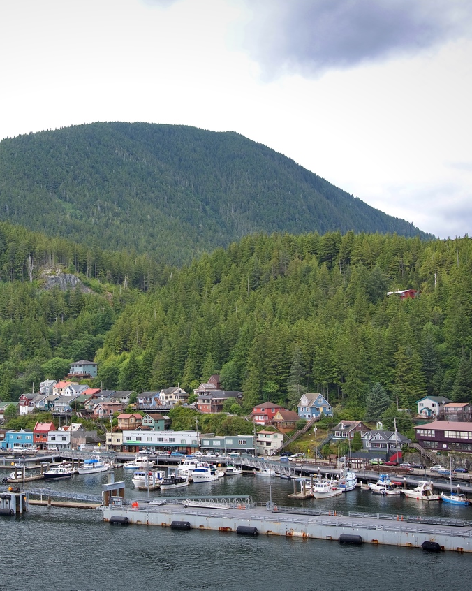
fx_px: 944
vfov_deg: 34.8
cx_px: 126
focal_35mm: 54
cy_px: 294
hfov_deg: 27.7
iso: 100
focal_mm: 38
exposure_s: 1/125
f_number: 5.6
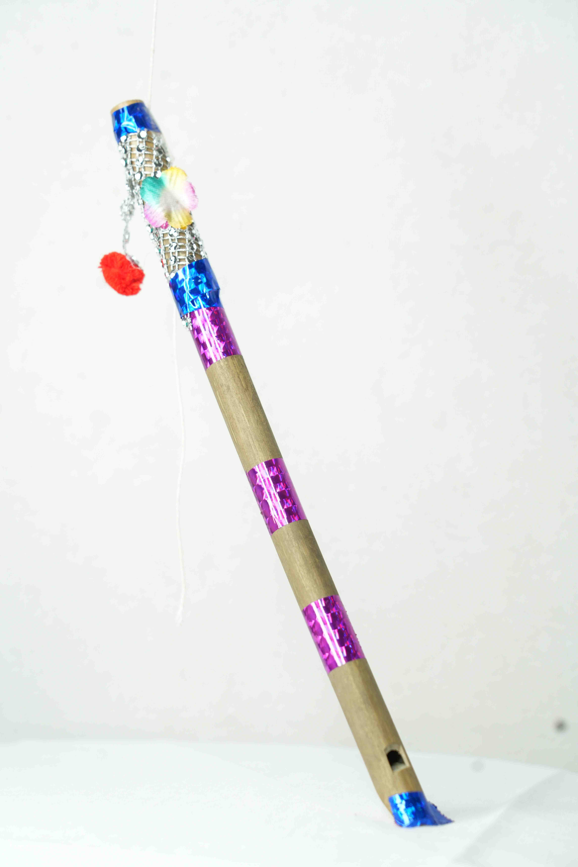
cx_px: 289
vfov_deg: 19.5
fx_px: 2529
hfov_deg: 13.0
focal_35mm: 105
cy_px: 434
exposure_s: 1/60
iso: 500
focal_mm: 105
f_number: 5.6
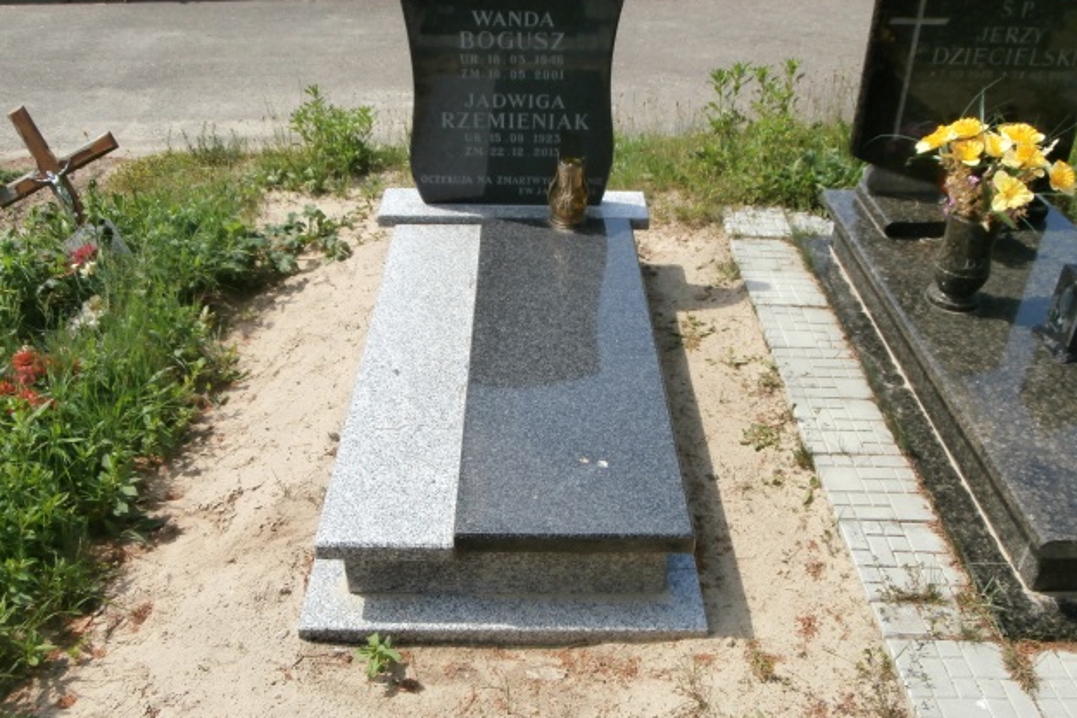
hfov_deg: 58.7
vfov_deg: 41.1
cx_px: 526
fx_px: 957
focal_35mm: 32
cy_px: 337
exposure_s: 1/800
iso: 100
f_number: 3.5
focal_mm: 5.36
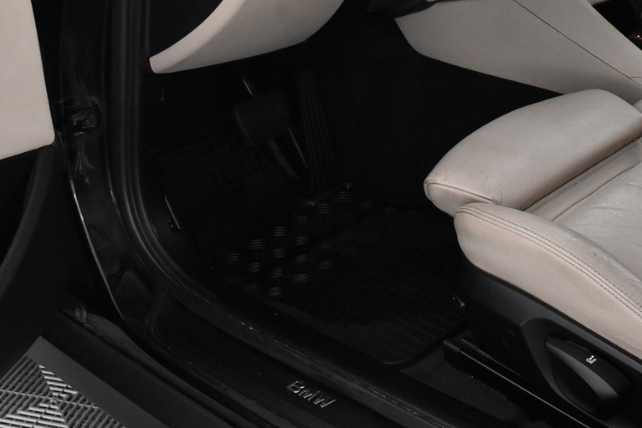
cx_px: 447
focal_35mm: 57
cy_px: 91
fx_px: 1017
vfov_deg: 23.5
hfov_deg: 34.6
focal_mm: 18
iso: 3200
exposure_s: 1/80
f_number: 4.5
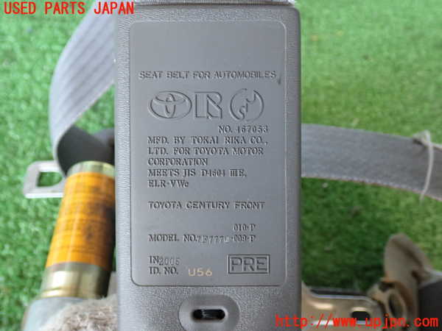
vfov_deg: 39.7
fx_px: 460
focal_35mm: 36
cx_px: 221
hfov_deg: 51.4
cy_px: 166
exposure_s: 1/40
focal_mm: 6.37
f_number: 2.5
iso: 500
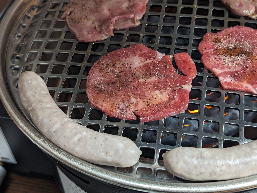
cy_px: 96
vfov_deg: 29.7
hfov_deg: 38.9
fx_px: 364
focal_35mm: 49
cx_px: 128
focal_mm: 6.9
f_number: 1.68
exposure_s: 1/60
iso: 293
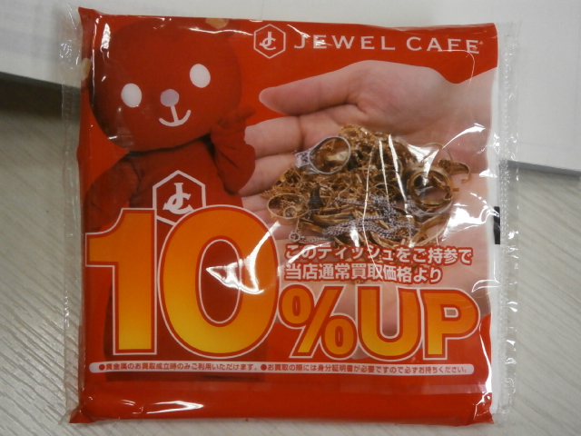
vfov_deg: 30.9
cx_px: 290
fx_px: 789
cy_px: 218
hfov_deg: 40.4
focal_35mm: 47
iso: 500
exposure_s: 1/250
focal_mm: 8.3
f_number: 3.4
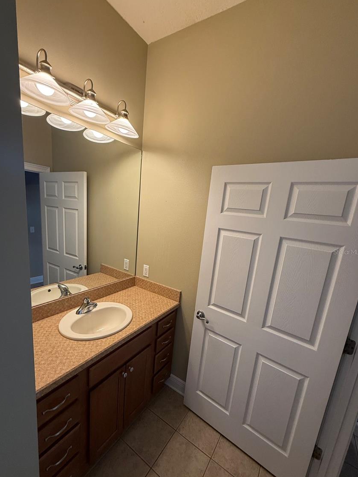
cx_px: 172
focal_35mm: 15
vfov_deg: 98.1
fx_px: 207
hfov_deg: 81.7
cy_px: 252
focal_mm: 2.22
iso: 160
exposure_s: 1/60
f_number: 2.2
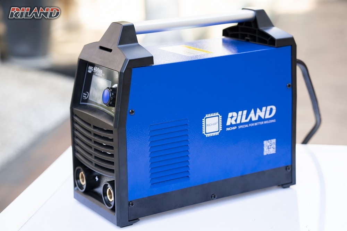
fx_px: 809
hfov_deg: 24.2
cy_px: 116
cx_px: 174
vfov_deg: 16.3
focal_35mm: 84
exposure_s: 1/200
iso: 100
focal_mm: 56
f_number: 2.8
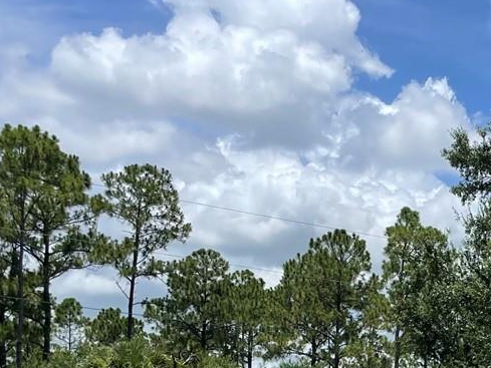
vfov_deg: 16.2
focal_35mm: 85
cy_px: 509
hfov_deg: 21.3
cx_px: 601
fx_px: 1206
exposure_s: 1/4831
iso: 32
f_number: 1.6
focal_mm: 4.2
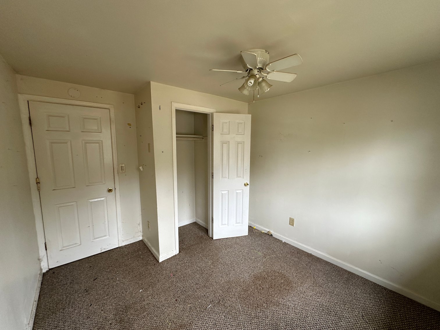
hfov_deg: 102.1
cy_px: 165
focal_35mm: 14
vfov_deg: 85.7
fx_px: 178
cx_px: 220
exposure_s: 1/99
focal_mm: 2.22
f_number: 2.2
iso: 125
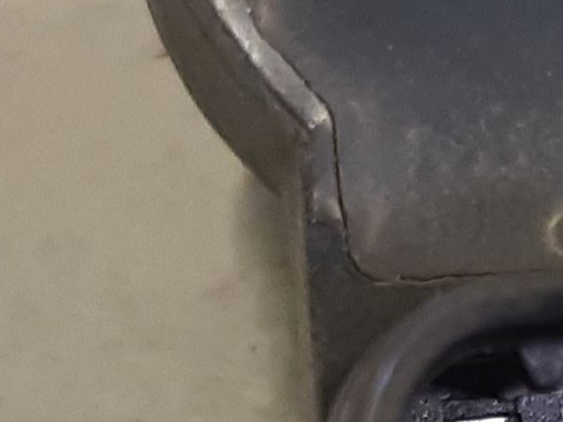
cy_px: 492
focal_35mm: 87
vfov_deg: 16.4
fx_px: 1415
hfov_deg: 20.7
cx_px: 711
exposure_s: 1/50
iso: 125
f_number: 1.7
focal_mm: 3.93
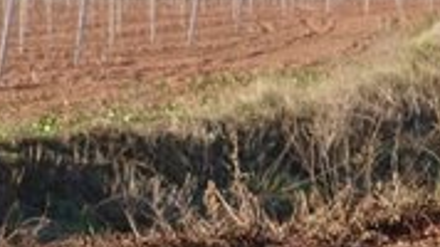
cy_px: 230
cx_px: 616
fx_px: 4129
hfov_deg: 6.0
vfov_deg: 3.4
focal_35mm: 354
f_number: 7.1
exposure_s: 1/160
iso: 100
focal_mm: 42
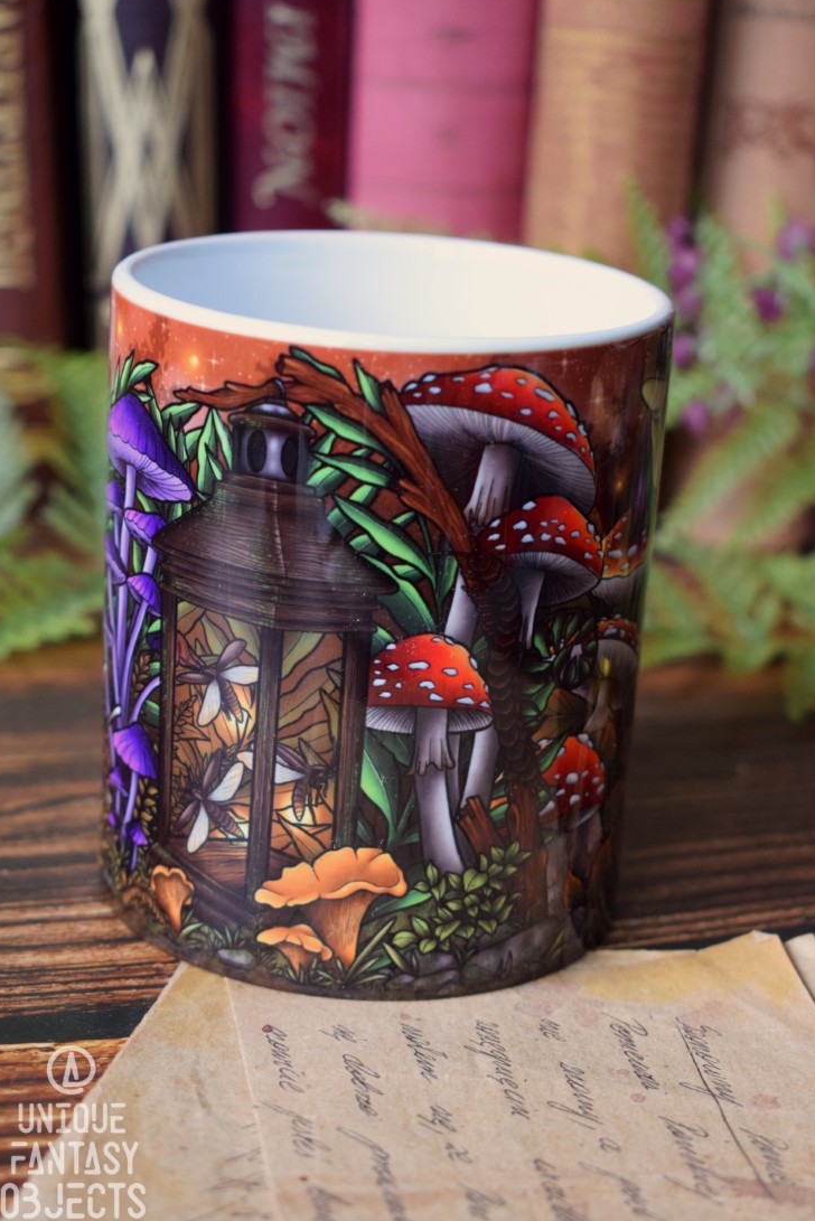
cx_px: 414
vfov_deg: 26.6
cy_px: 595
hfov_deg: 18.0
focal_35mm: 76
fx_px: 2579
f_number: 5.3
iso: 1250
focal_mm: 48
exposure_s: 1/60
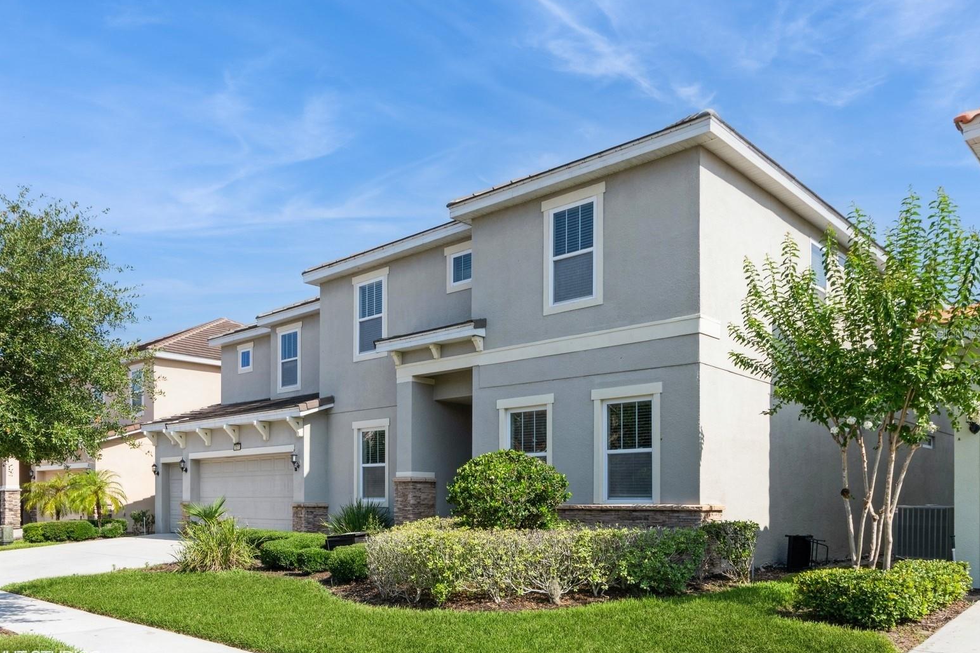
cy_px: 333
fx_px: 762
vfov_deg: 46.4
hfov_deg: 65.5
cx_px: 477
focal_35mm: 28
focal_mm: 18
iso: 200
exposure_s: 1/320
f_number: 11
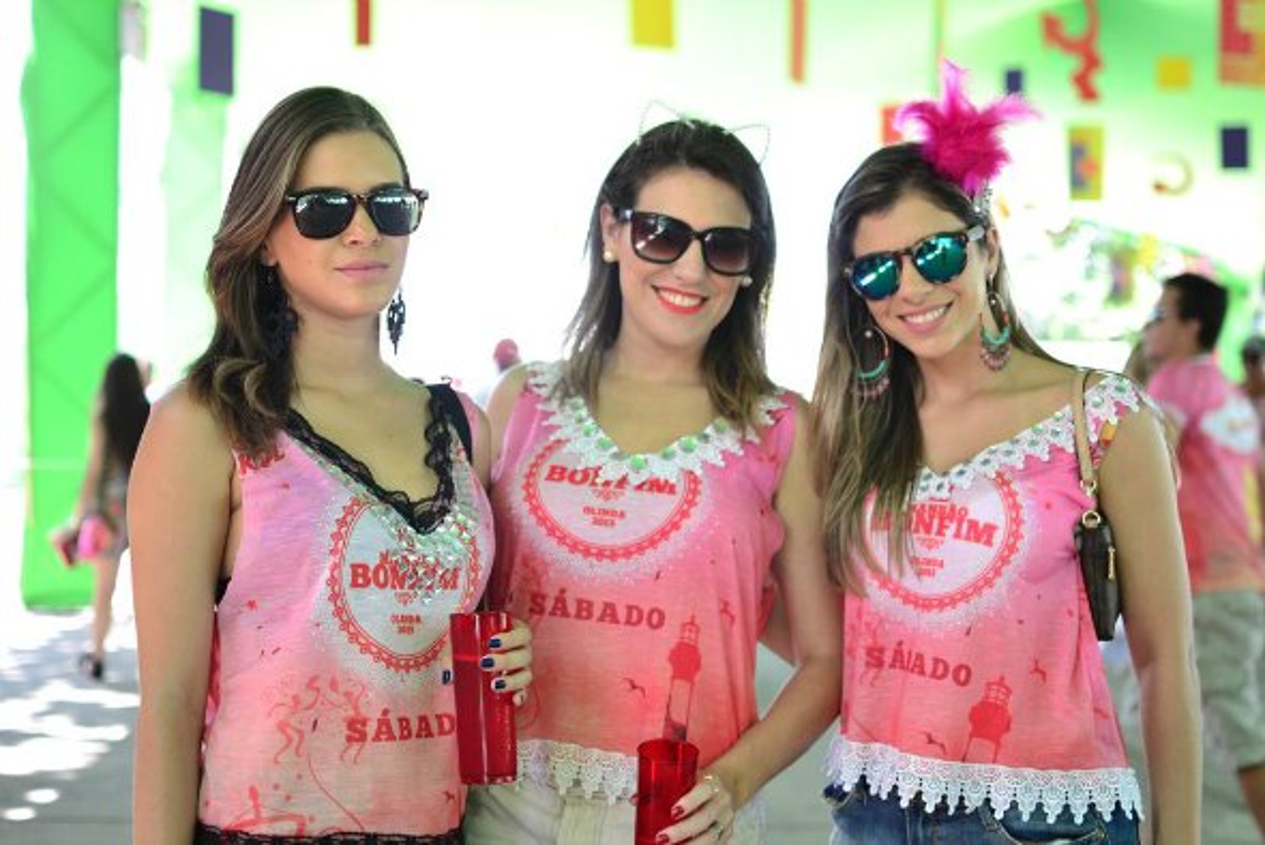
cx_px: 632
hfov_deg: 37.8
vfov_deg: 25.8
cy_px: 422
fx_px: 1846
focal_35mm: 52
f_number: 2
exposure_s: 1/100
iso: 100
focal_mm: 35
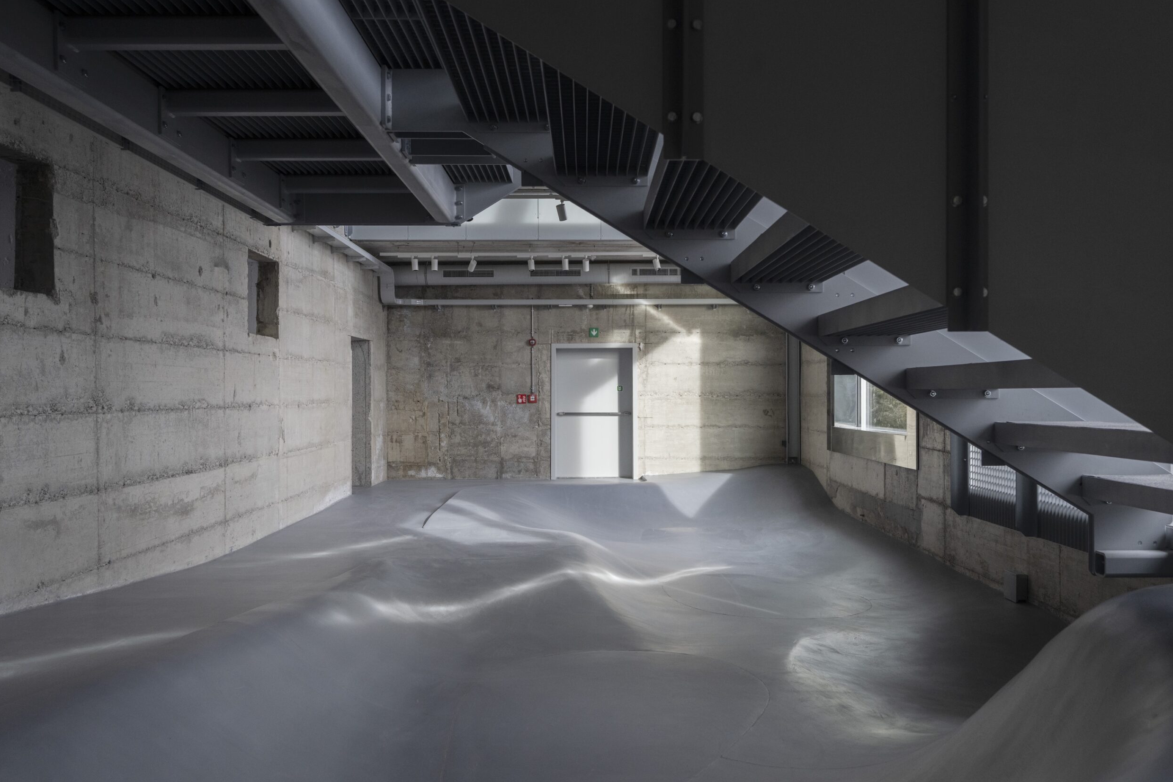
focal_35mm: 31
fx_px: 1010
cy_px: 401
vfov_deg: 42.3
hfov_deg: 60.3
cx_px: 590
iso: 720
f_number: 6.3
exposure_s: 1/125
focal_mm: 30
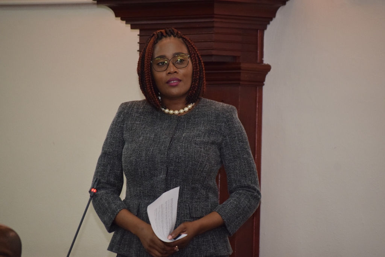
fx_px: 2326
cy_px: 128
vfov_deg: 6.3
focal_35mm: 218
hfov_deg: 9.5
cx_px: 192
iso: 1600
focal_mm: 145
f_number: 6.3
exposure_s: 1/200
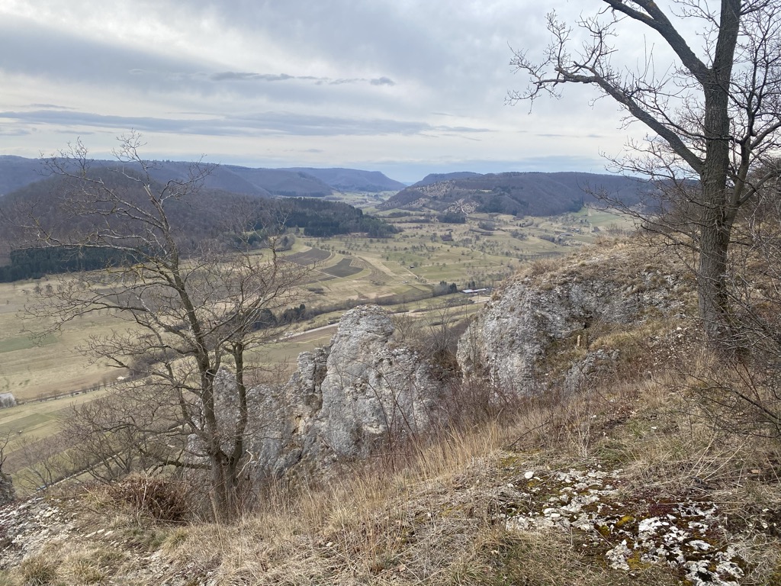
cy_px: 293
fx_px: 587
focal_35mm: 26
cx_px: 390
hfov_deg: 67.3
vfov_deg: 53.1
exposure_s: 1/890
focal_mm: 4.25
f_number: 1.8
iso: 32
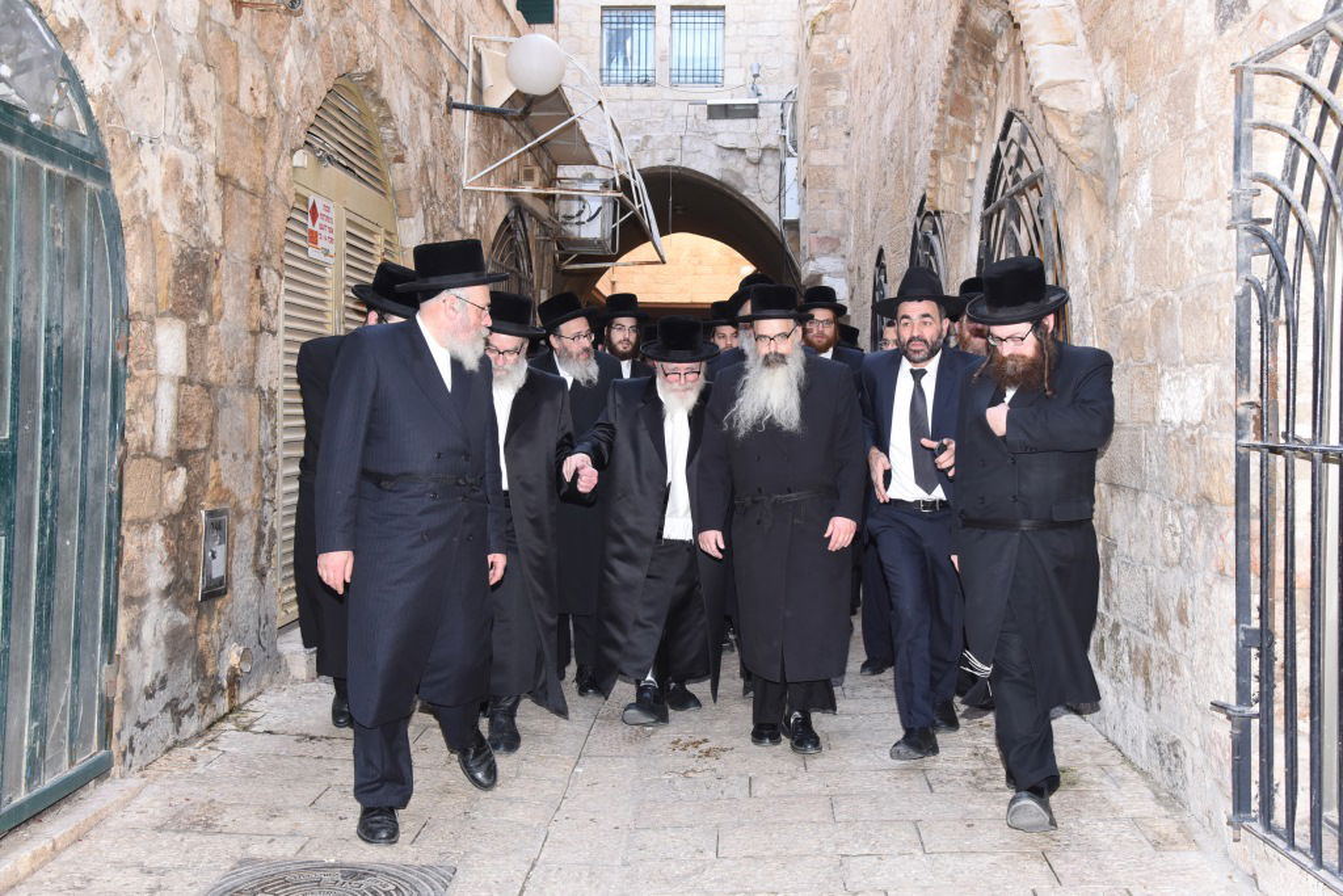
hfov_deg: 54.4
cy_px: 448
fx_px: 1306
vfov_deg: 37.9
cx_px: 672
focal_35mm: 35
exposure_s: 1/125
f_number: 6.3
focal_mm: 35
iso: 1250
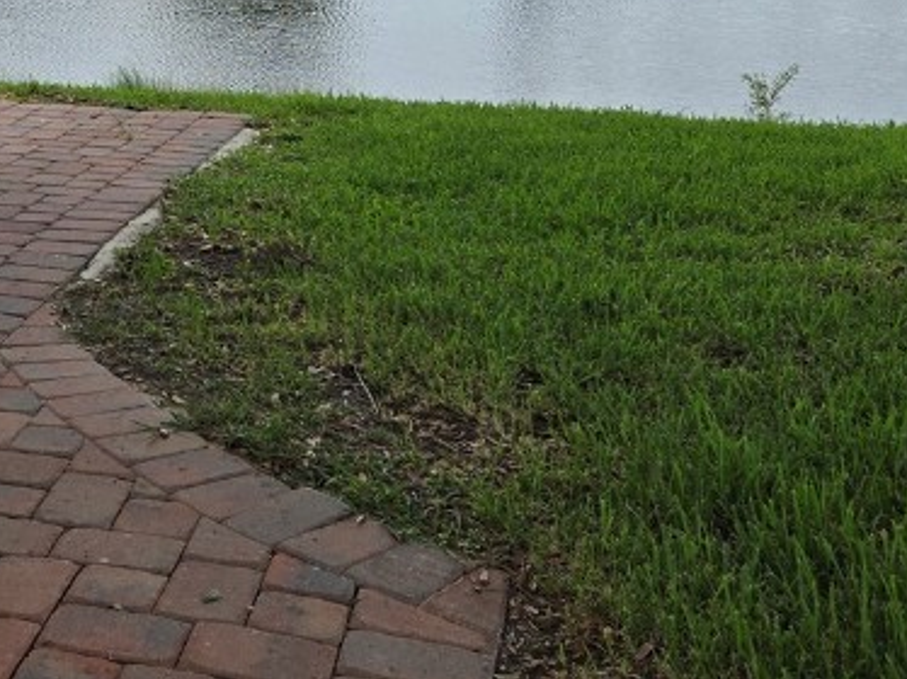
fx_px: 1650
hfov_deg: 28.8
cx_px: 0
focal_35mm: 63
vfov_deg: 22.1
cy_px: -56
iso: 25
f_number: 1.8
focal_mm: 5.4
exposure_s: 1/1509
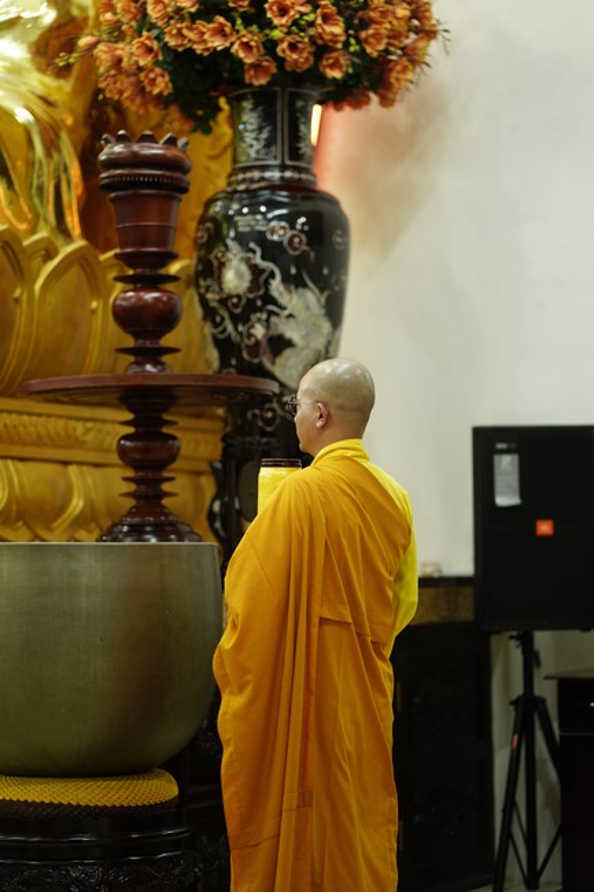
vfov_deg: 23.9
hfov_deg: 16.1
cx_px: 297
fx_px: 2105
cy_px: 446
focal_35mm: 85
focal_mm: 85
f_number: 2
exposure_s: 1/125
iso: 1250
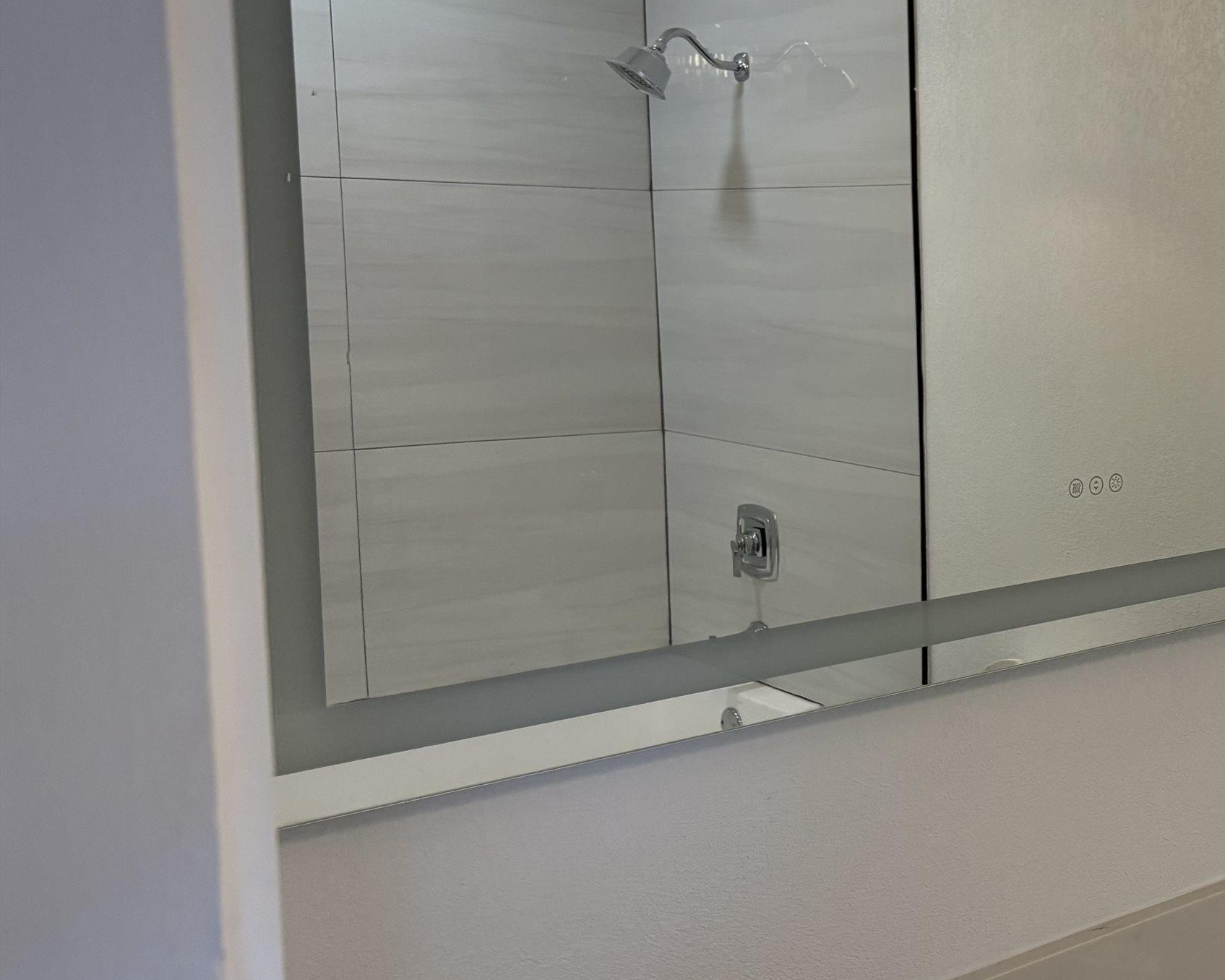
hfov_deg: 37.6
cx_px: 1108
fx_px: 1668
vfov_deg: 32.7
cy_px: 447
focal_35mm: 46
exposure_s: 1/120
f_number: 1.6
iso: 125
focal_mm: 5.96
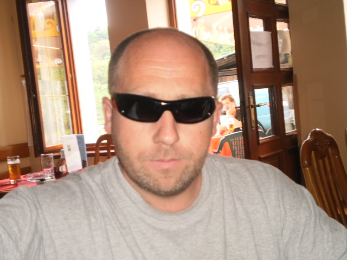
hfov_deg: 32.7
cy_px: 130
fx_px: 591
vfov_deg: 24.8
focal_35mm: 59
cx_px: 174
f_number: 4.2
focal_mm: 10.3
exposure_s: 1/40
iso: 125
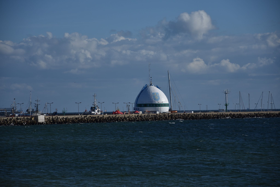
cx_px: 140
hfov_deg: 13.0
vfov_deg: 8.7
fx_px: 1225
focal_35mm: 158
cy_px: 94
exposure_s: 1/2000
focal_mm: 105
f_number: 5.6
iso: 100
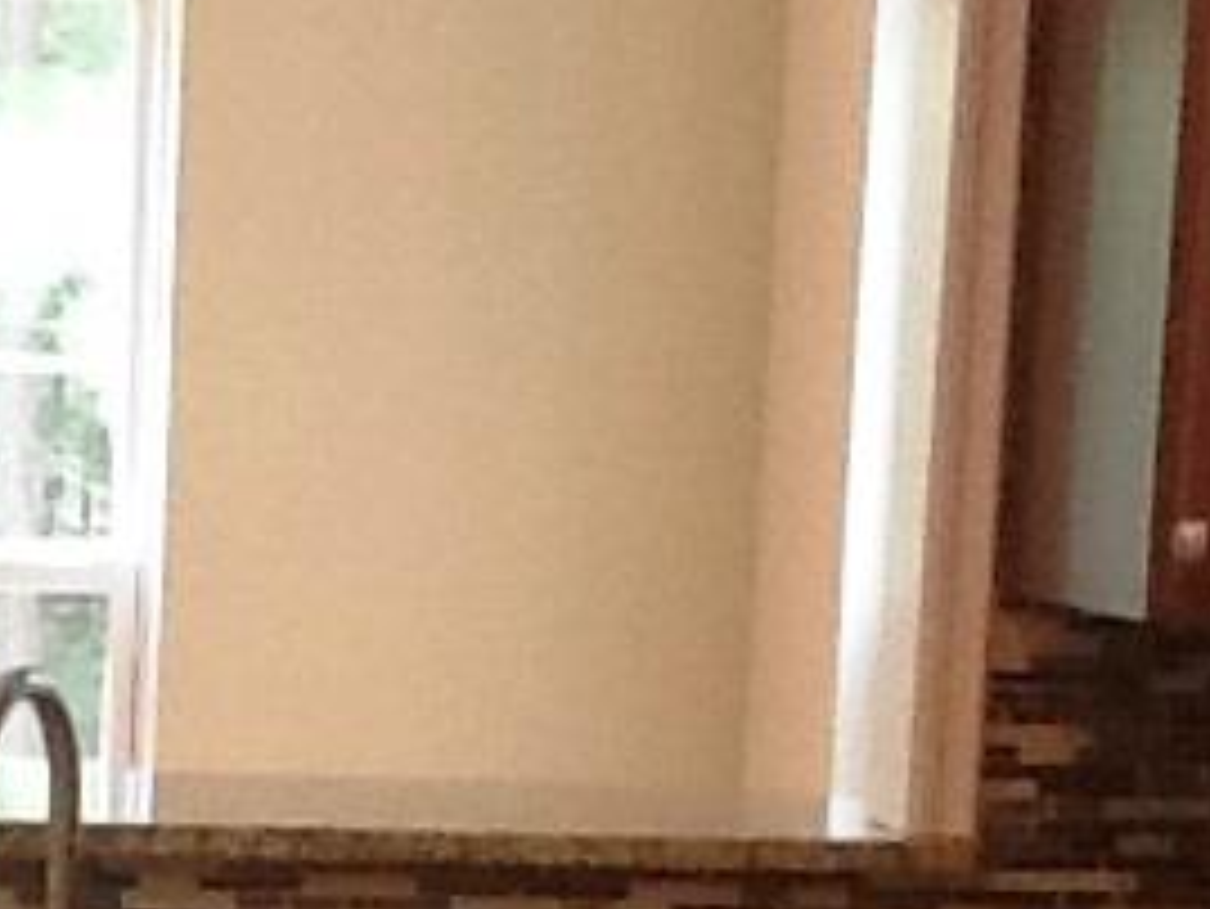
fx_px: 5490
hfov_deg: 12.3
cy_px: 1040
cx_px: -202
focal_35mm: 157
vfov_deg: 9.4
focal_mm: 2.03
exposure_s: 1/30
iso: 80
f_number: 2.4
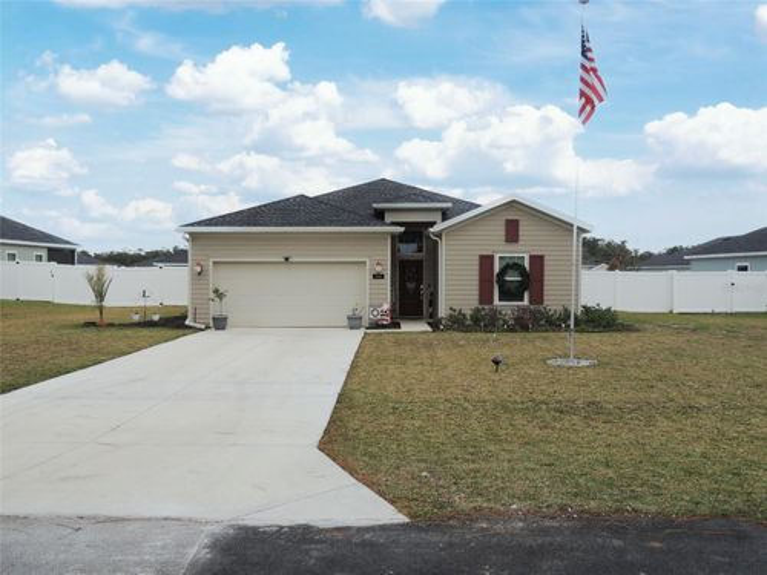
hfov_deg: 60.0
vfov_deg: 46.8
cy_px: 288
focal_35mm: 30
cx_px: 384
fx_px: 665
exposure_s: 1/640
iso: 100
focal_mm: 5.3
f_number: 3.1
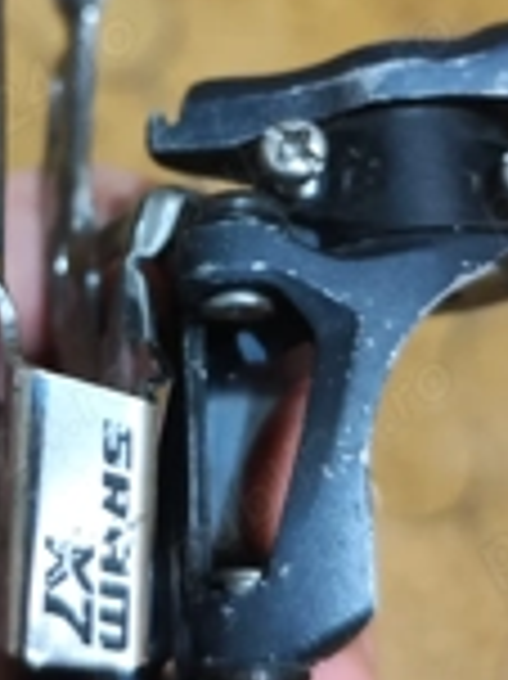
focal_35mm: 61
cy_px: 198
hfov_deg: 23.8
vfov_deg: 31.3
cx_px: 148
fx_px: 1195
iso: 2534
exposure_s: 1/25
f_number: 1.69
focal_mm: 7.01
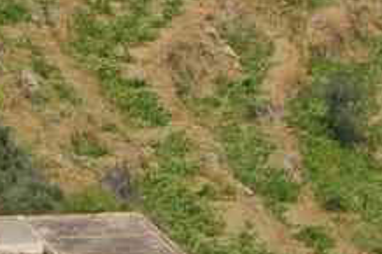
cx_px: 94
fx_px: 4743
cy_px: -300
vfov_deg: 3.0
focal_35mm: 447
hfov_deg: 4.6
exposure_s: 1/125
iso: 200
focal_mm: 65
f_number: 11
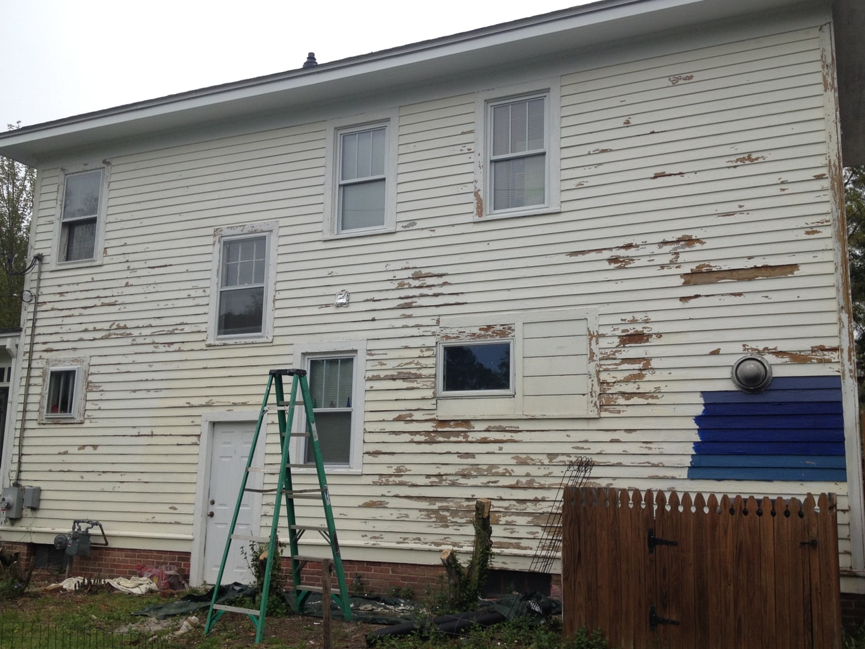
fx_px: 925
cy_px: 333
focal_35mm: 37
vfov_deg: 38.7
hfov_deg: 50.1
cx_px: 454
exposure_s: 1/1227
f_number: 2.4
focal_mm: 4.28
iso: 50
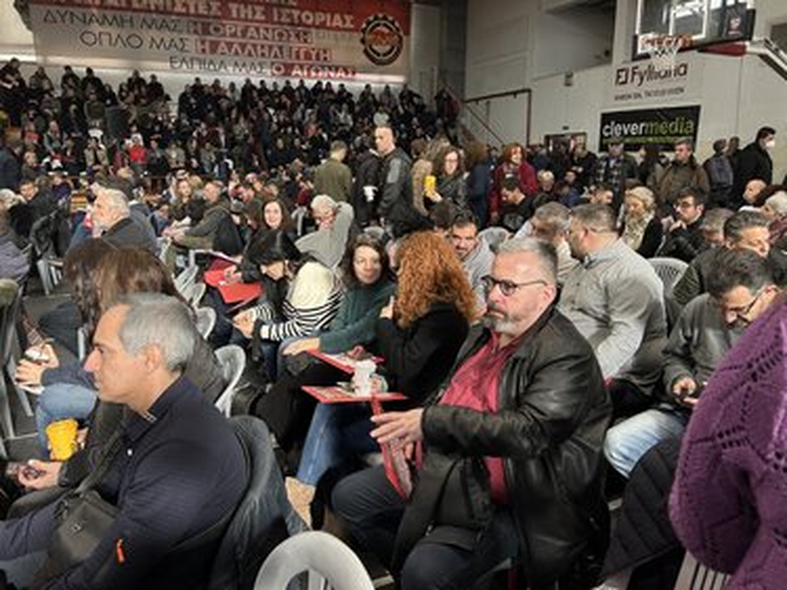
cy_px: 295
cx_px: 394
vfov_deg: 53.0
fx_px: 591
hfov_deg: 67.3
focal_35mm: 26
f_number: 1.5
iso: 40
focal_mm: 5.7
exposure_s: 1/100
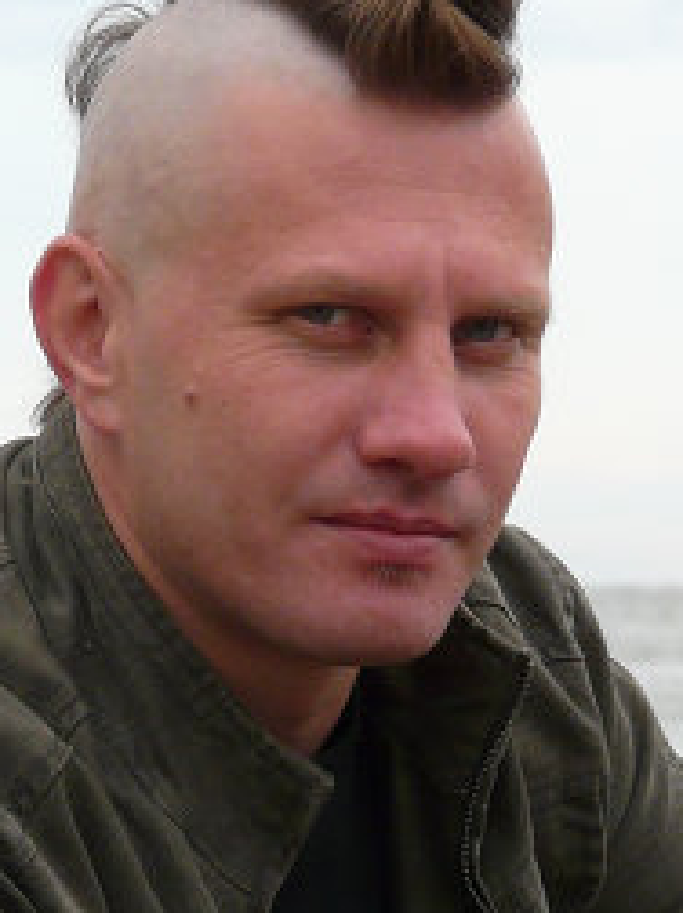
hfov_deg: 7.0
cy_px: 444
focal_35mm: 212
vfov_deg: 9.3
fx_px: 5582
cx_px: 227
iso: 100
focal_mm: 25.3
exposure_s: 1/250
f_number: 4.5
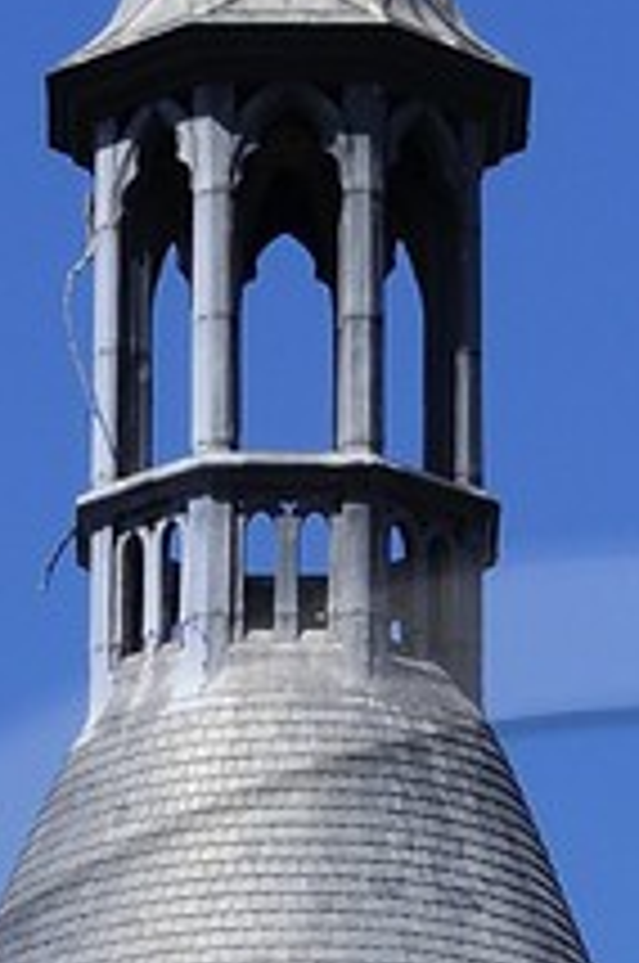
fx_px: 17201
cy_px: 1953
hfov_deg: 2.1
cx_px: 698
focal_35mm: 644
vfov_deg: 3.2
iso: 200
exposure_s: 1/400
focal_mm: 86
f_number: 10
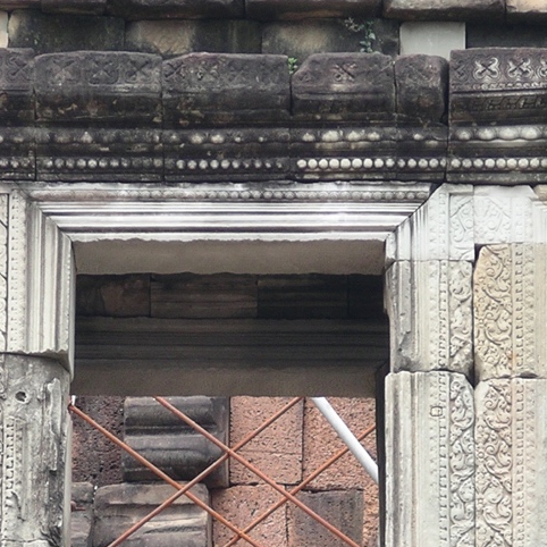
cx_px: 194
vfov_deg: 3.8
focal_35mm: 458
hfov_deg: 3.8
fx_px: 8188
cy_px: 426
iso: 80
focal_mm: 32.5
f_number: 4.4
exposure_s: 1/125
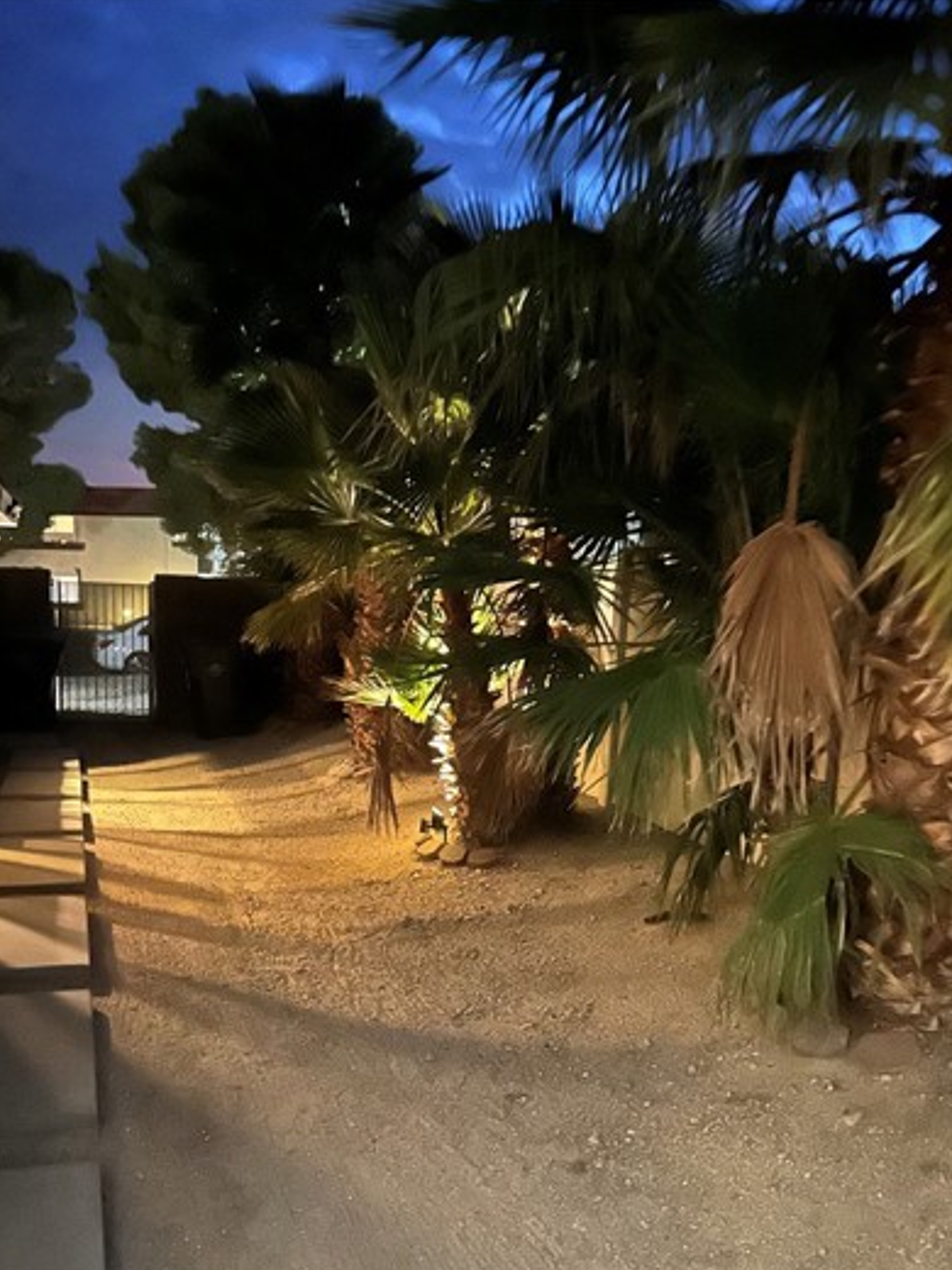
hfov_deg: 44.2
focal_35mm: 32
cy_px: 777
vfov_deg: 56.3
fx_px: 1173
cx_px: 464
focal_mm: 5.7
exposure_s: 1/2
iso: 1600
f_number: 1.5
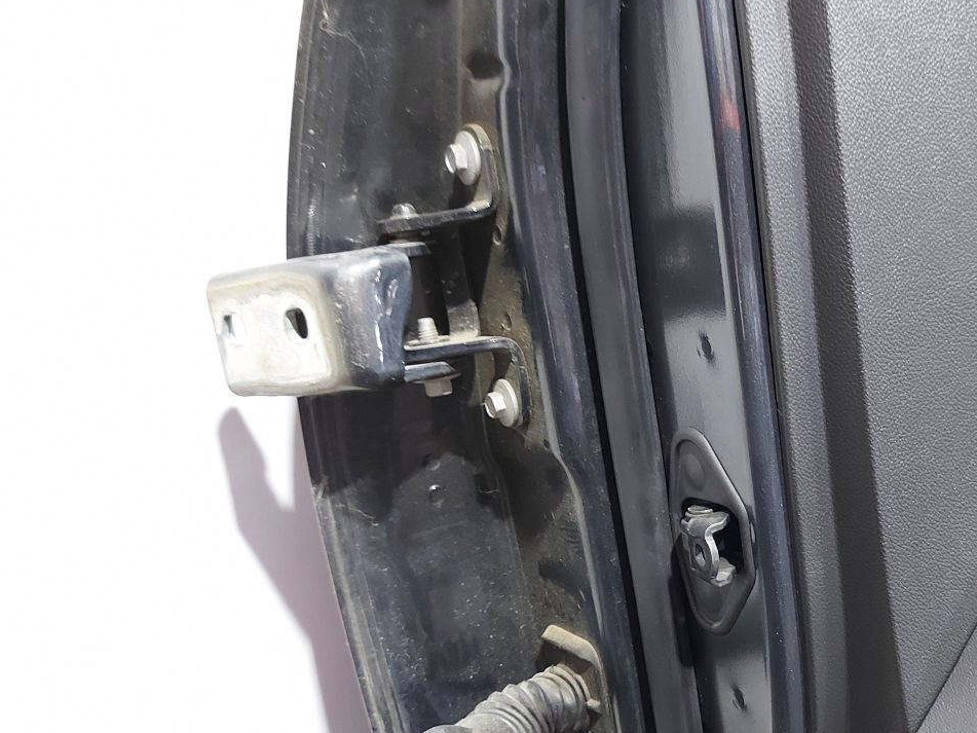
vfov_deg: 40.5
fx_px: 988
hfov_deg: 51.2
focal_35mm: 35
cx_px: 686
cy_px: 438
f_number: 1.8
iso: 400
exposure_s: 1/20
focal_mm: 5.23
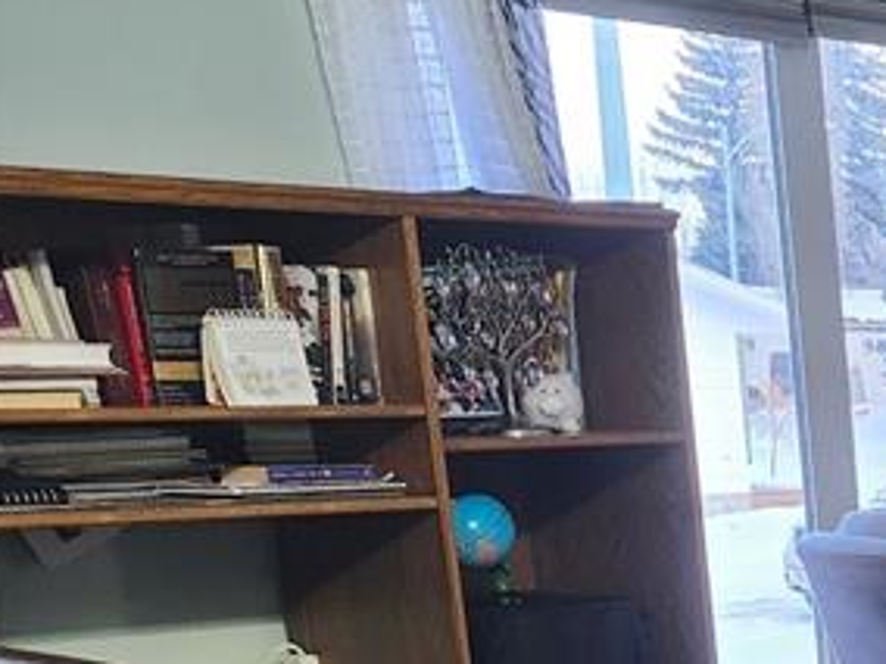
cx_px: 1579
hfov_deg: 18.6
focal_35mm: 83
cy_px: 864
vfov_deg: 16.8
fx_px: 2124
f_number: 1.8
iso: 400
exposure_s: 1/120
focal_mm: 5.54
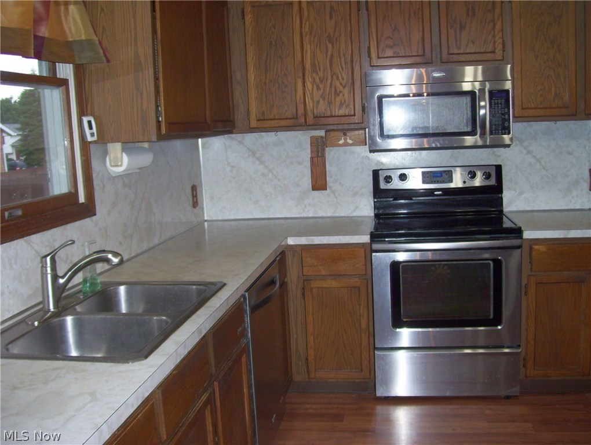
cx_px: 296
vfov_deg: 39.7
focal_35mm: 36
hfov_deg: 51.3
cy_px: 222
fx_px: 615
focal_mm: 6
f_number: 2.7
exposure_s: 1/60
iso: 100
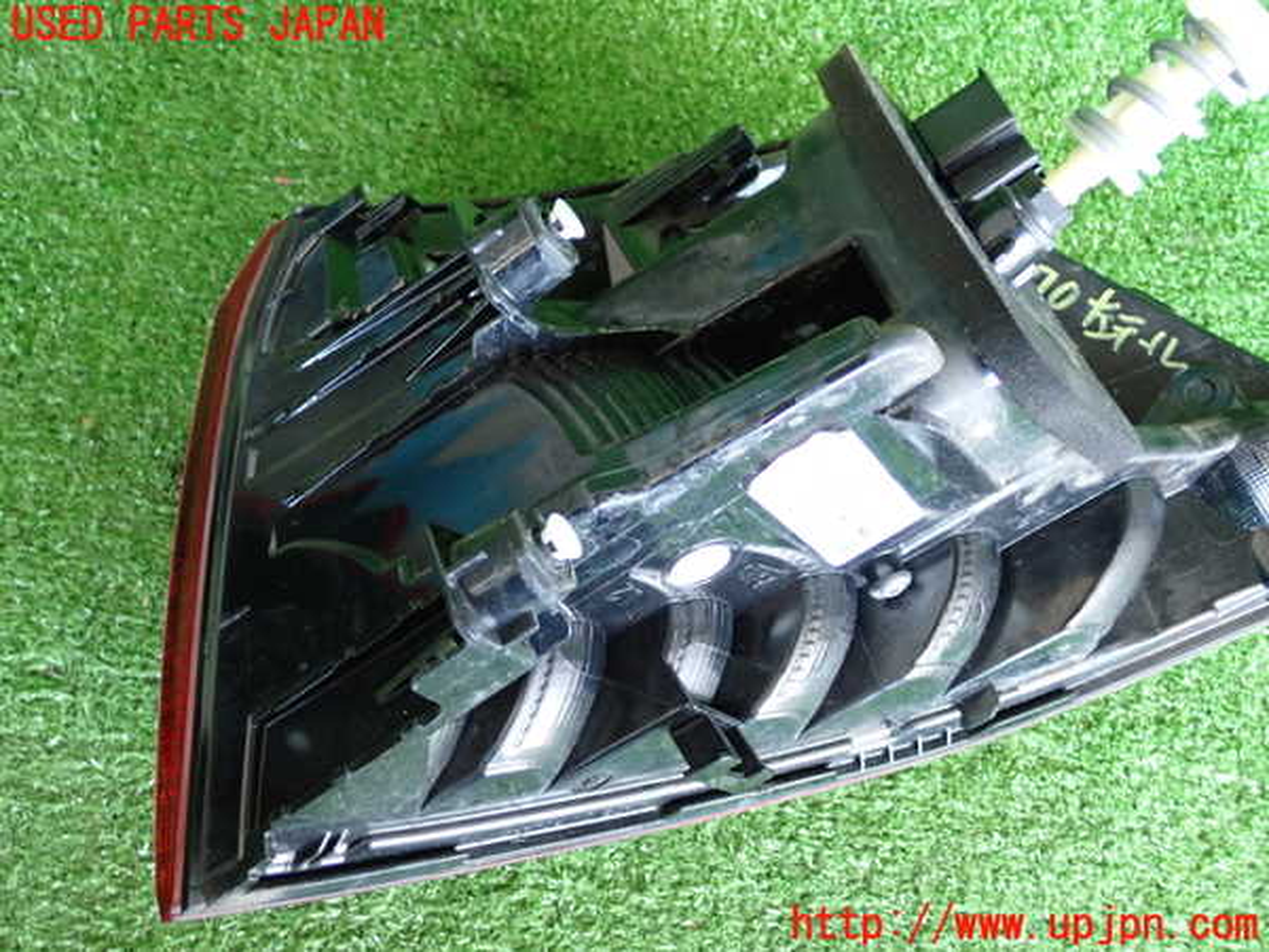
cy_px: 476
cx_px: 634
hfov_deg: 51.4
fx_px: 1320
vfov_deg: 39.7
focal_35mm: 36
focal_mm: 6.37
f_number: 2.5
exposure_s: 1/30
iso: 800
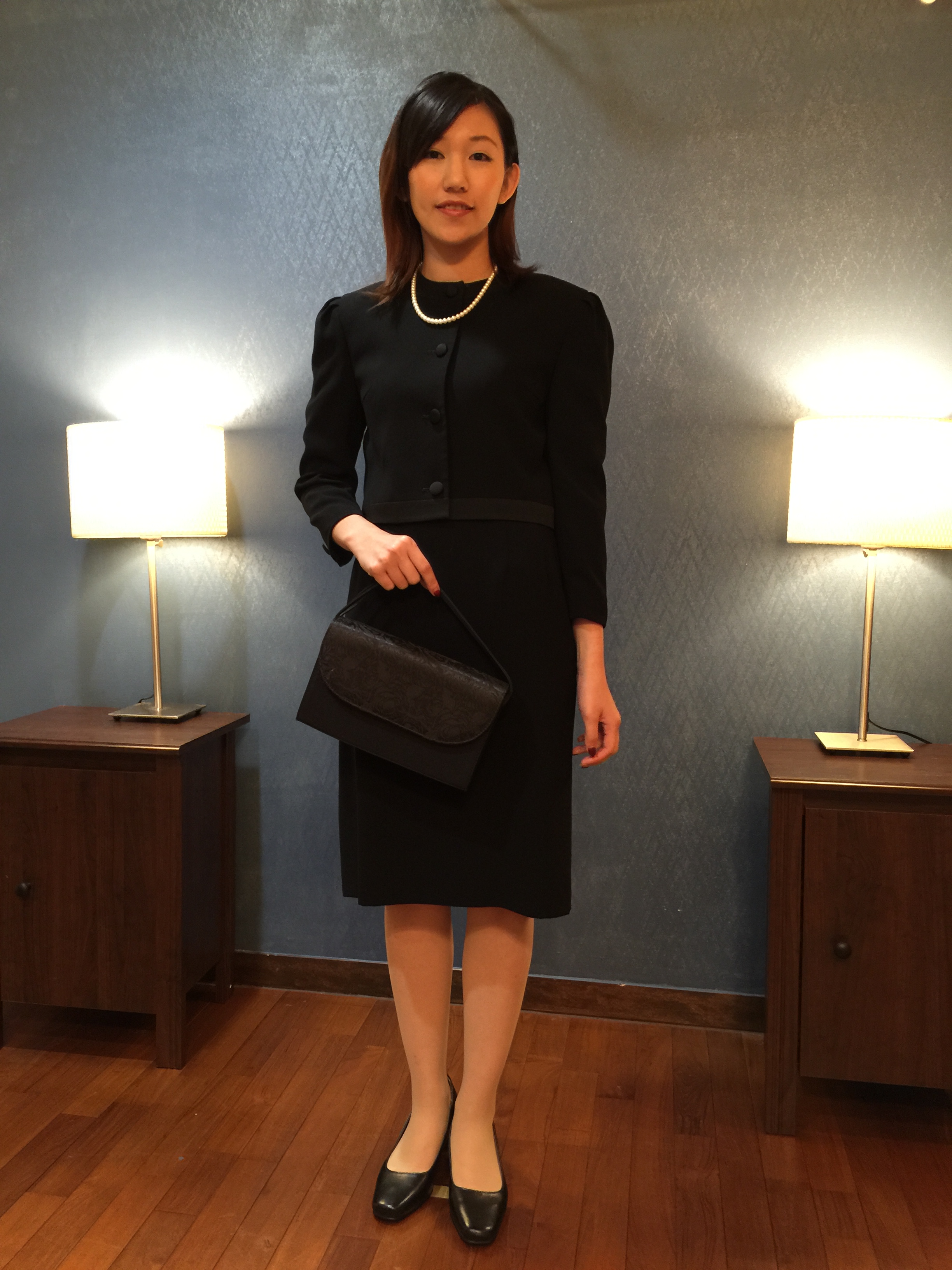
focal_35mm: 29
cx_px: 476
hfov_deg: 48.2
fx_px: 1063
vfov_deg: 61.7
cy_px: 635
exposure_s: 1/4
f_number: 2.2
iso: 64
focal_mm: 4.15
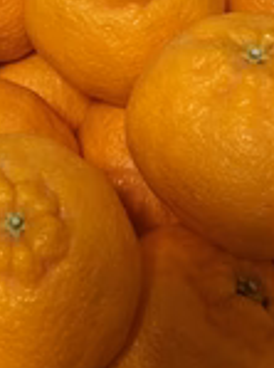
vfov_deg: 26.2
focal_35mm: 70
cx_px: -20
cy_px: -10
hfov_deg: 20.1
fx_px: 742
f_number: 1.79
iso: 310
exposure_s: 1/50
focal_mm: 4.8
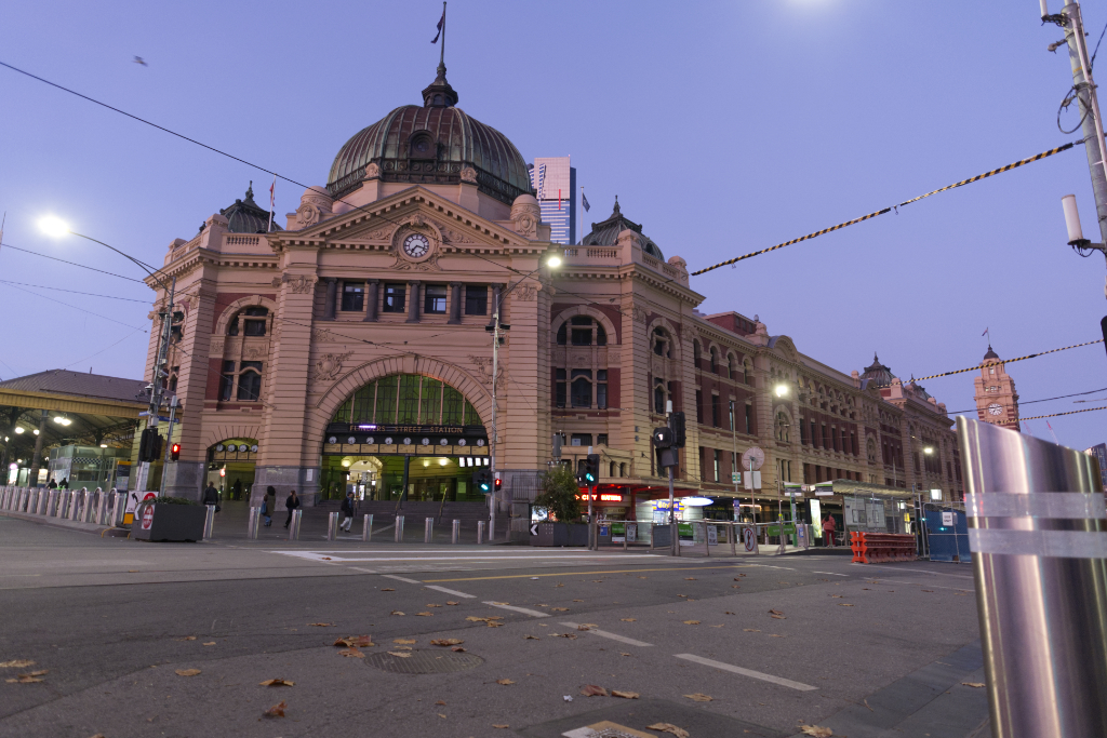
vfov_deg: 59.5
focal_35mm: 21
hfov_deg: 81.2
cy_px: 369
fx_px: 646
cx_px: 554
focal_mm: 14
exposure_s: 1/38
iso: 800
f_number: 2.8
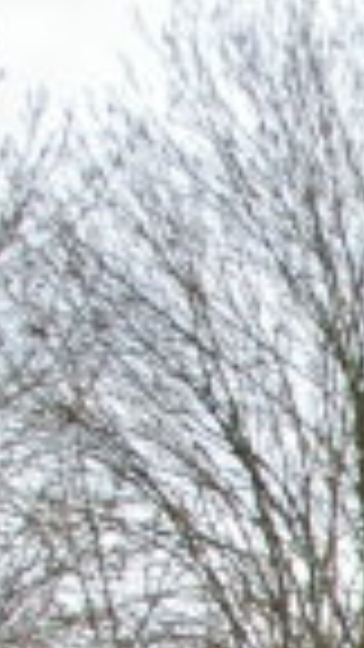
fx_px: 2694
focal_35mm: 157
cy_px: 976
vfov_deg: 13.0
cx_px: 980
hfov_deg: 7.1
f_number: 5.6
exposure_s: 1/45
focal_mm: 18
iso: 200
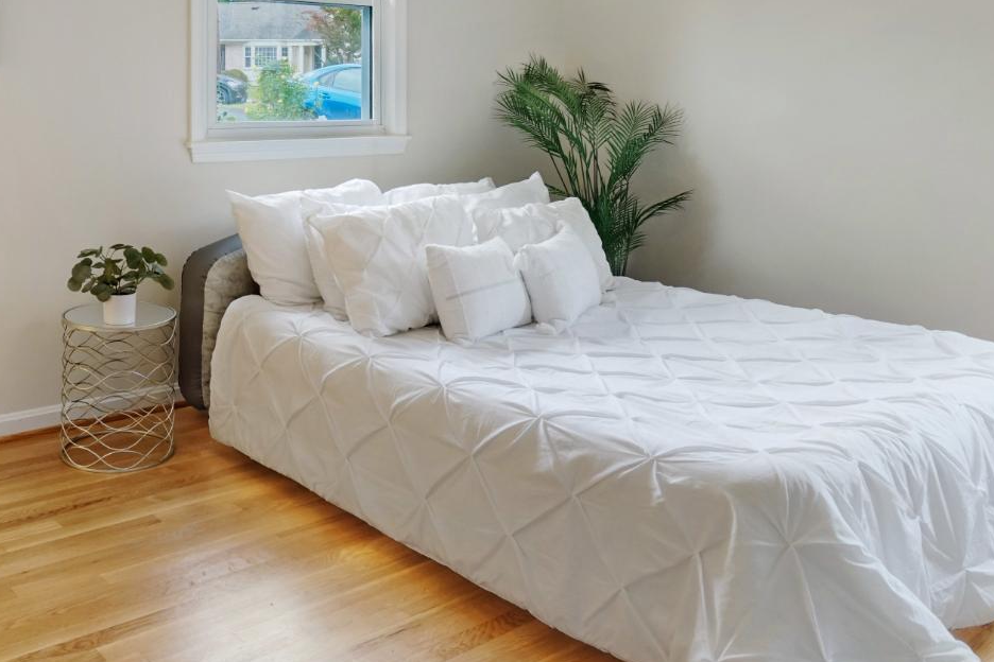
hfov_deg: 53.5
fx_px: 966
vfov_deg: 35.5
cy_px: 59
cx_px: 344
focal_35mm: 35
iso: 1250
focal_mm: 16
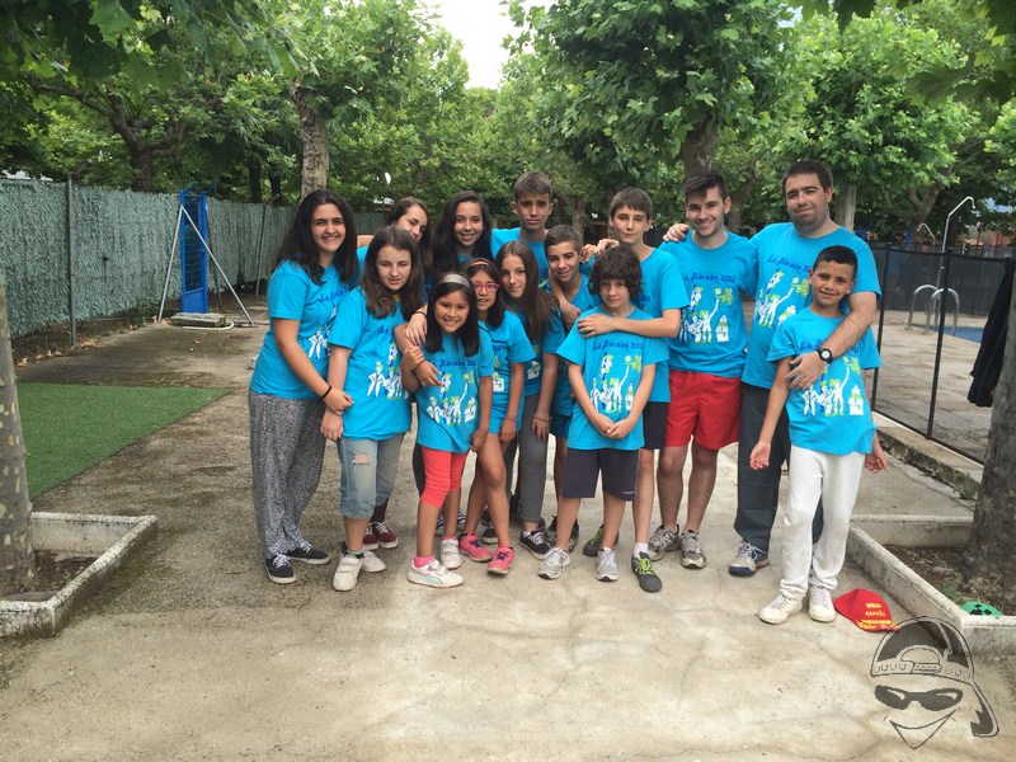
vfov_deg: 48.2
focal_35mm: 29
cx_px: 508
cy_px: 381
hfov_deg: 61.7
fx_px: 851
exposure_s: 1/672
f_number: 2.2
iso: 32
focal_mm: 4.15
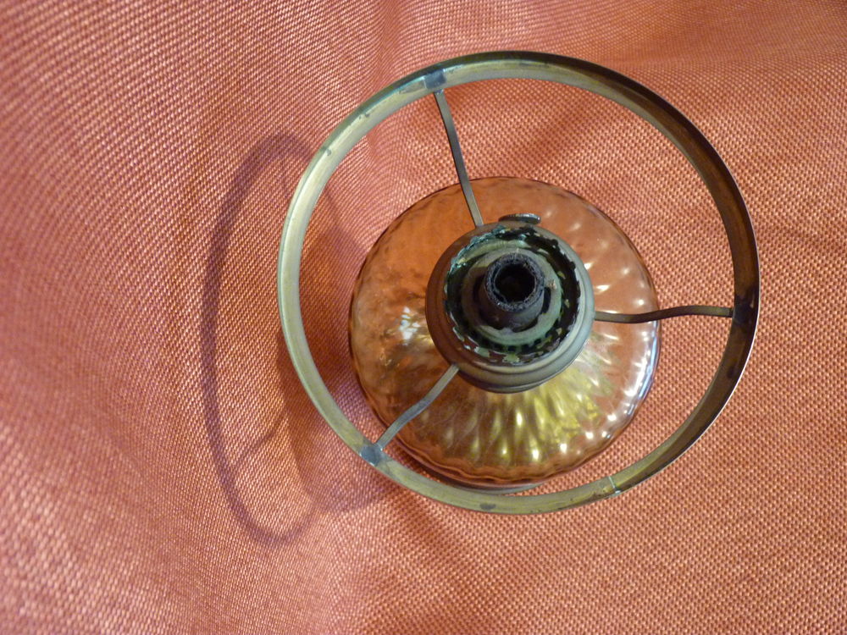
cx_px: 424
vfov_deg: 28.0
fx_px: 1272
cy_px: 318
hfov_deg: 36.8
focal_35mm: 52
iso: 400
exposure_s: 1/4
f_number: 3.2
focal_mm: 9.2
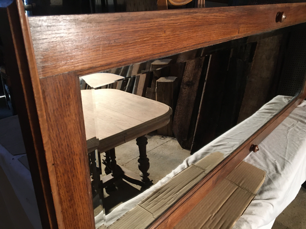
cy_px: 114
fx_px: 256
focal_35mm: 29
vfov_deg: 48.2
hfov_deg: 61.7
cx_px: 153
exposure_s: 1/33
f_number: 2.2
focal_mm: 4.15
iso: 200
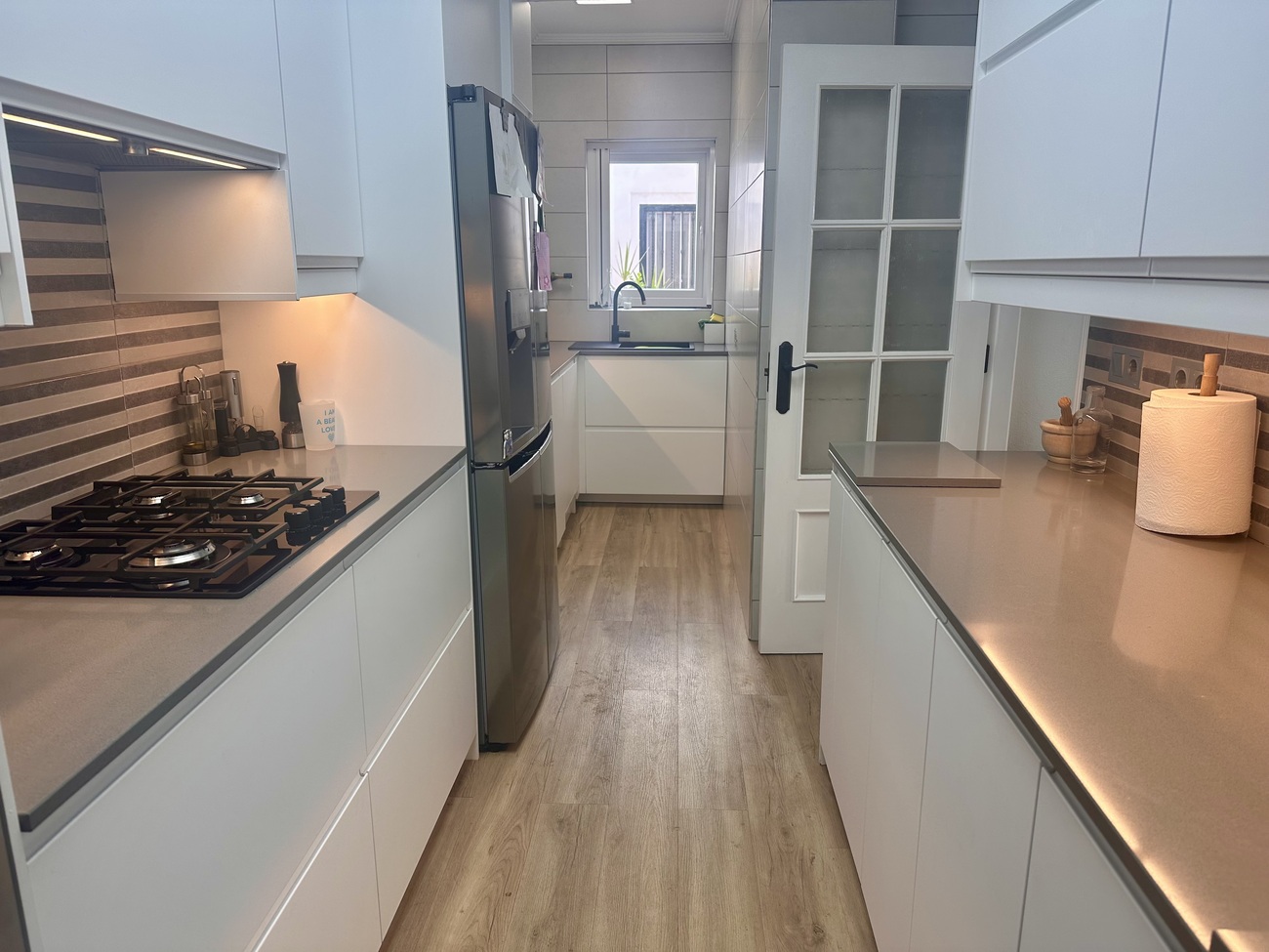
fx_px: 880
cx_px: 634
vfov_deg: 56.8
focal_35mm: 24
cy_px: 476
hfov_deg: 71.6
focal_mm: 6.86
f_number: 1.78
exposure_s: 1/176
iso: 80
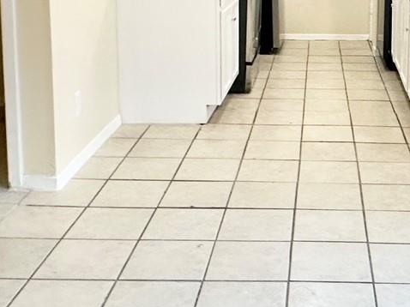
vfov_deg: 23.2
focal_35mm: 60
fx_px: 710
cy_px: -14
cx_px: 342
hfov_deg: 31.2
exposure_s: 1/60
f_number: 2.2
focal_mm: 2.22
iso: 200
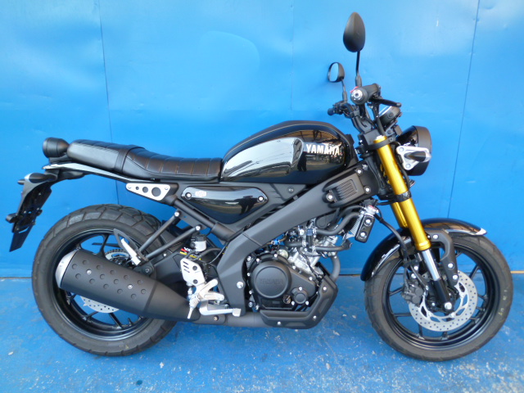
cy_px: 196
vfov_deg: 56.8
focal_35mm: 24
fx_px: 363
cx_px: 262
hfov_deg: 71.6
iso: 80
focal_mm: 4.3
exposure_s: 1/100
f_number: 2.2
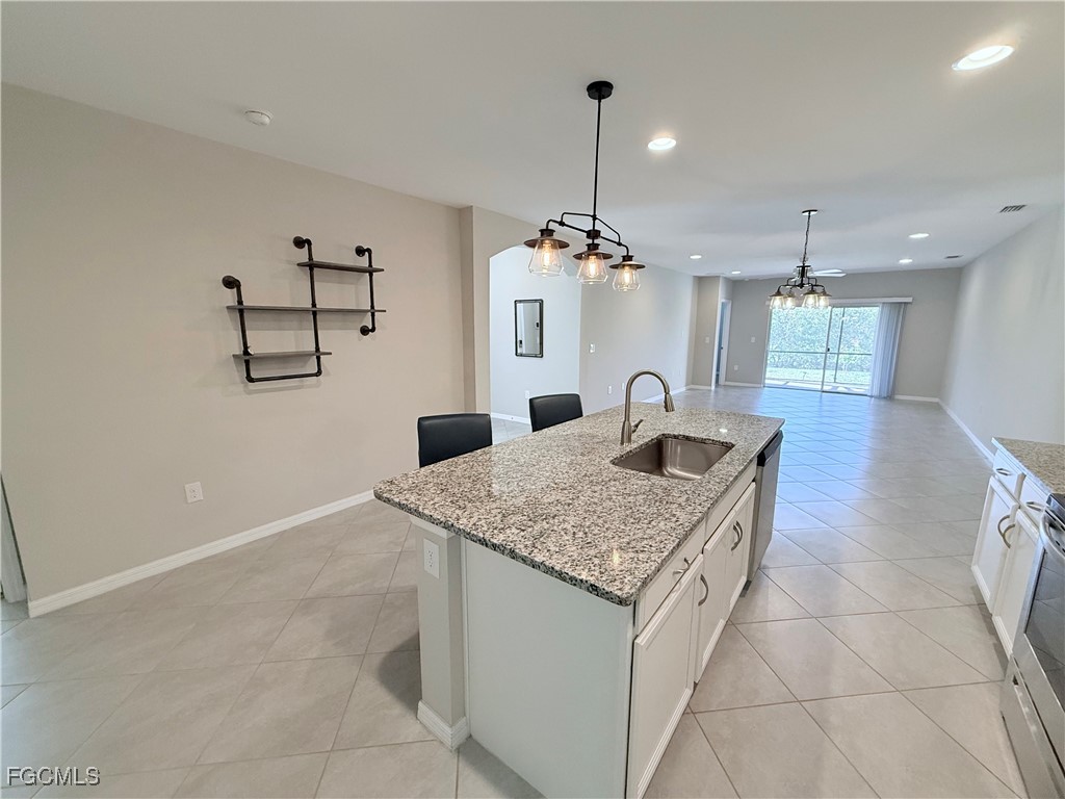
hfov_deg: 102.1
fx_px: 431
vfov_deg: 85.7
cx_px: 532
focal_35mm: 14
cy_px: 400
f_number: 2.2
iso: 400
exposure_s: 1/120
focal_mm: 2.22
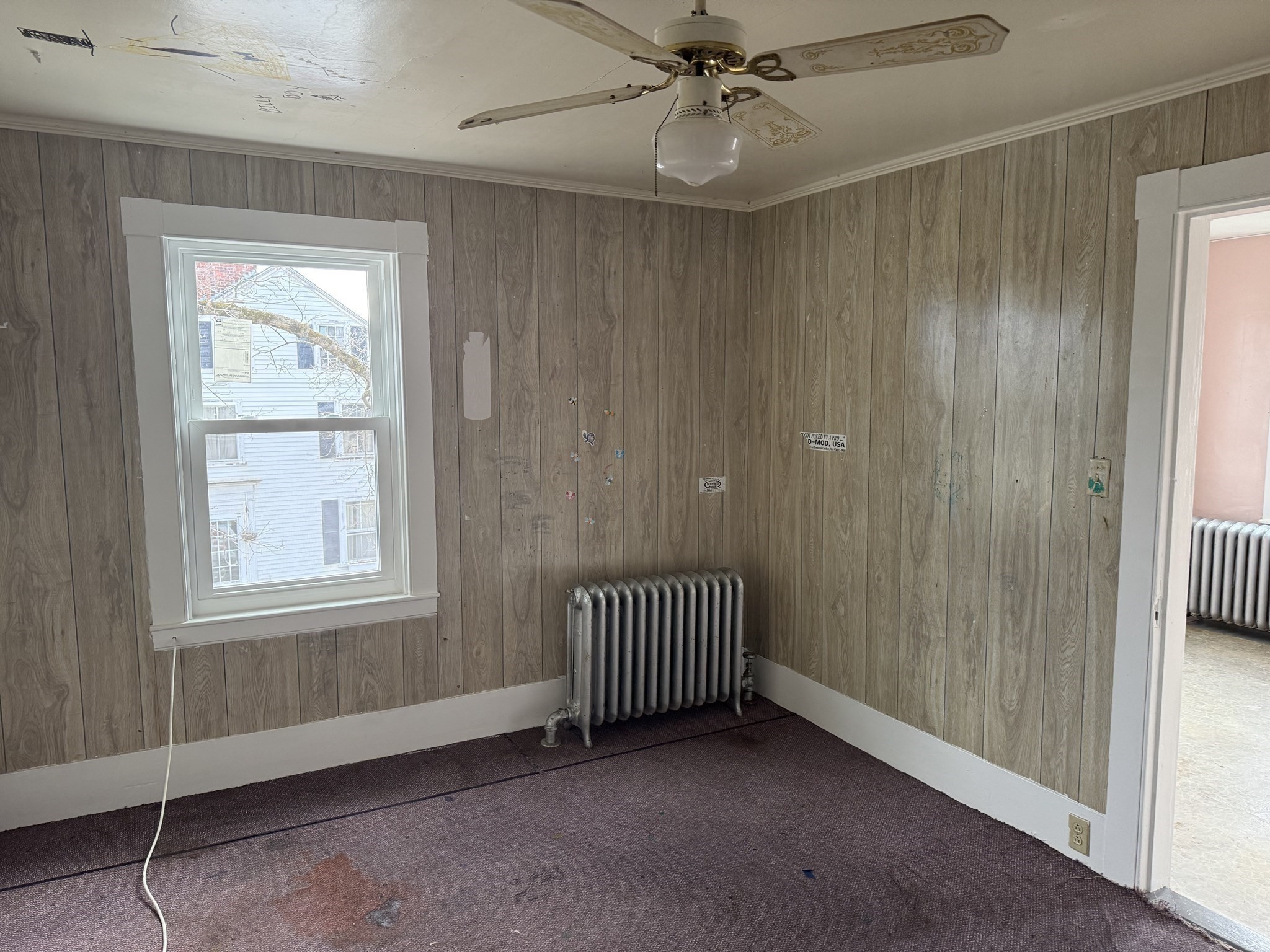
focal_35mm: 24
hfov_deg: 71.6
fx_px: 881
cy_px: 476
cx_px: 635
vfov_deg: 56.8
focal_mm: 6.76
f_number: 1.78
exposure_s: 1/98
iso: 200
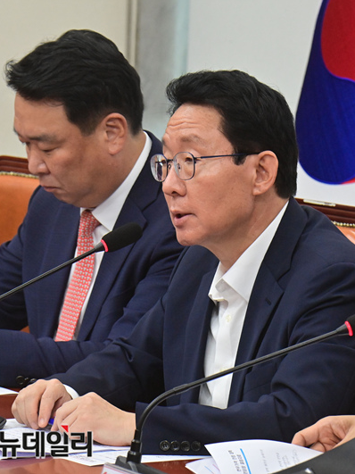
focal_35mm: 239
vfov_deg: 8.3
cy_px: 237
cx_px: 44
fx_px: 3269
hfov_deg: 6.2
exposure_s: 1/250
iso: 6400
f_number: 10
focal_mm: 165
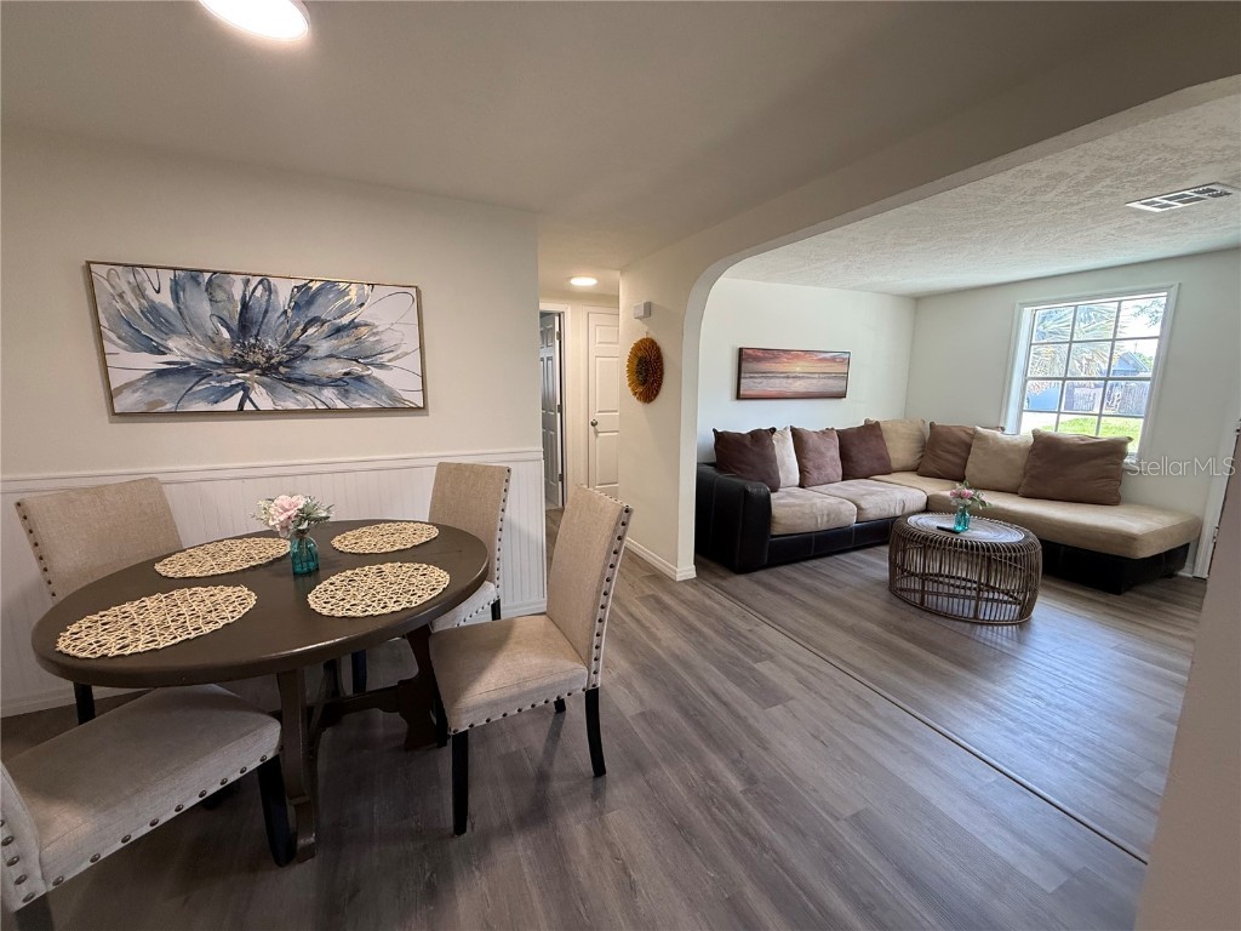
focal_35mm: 14
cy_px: 466
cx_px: 620
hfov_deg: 102.1
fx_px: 502
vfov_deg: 85.7
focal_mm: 2.22
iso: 250
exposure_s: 1/120
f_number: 2.2
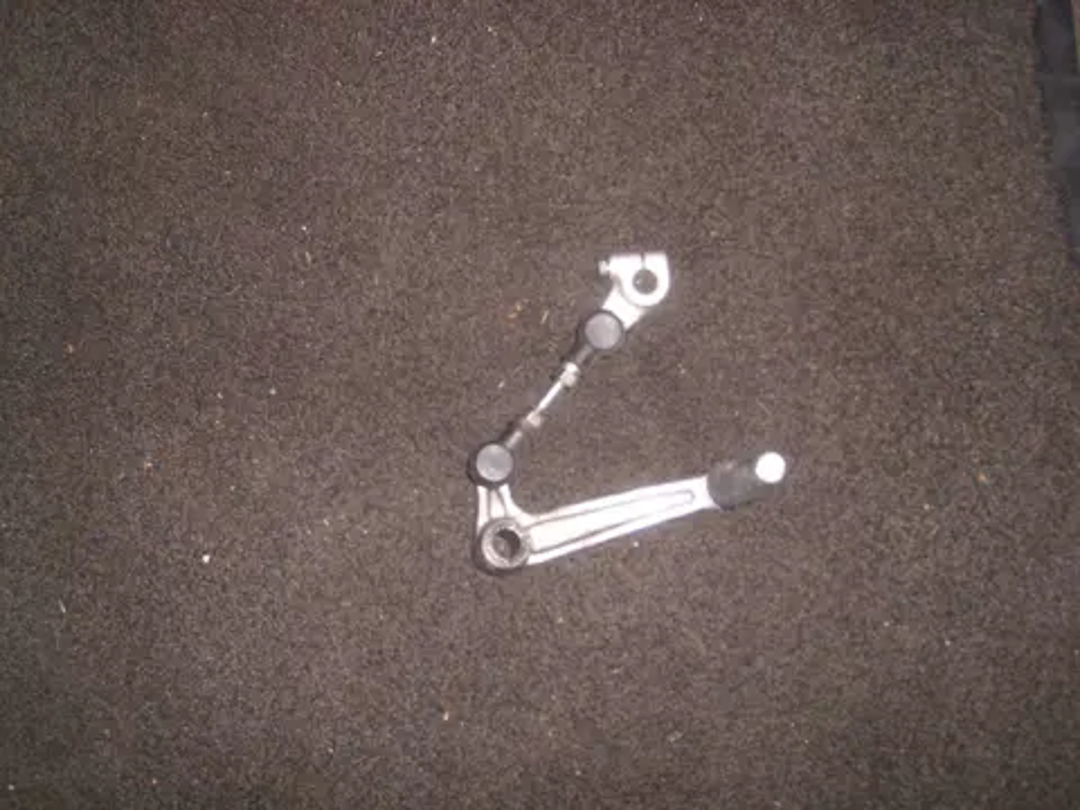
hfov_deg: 52.6
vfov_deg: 40.7
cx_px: 540
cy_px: 405
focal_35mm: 35
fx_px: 1092
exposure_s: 1/30
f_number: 2.8
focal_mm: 5.8
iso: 50
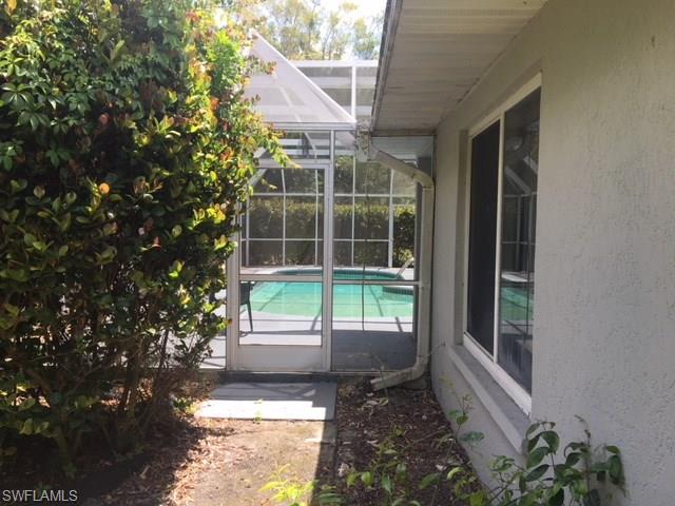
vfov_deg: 48.2
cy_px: 253
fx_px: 565
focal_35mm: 29
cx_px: 338
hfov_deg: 61.7
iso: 25
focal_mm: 4.15
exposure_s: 1/509
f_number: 2.2
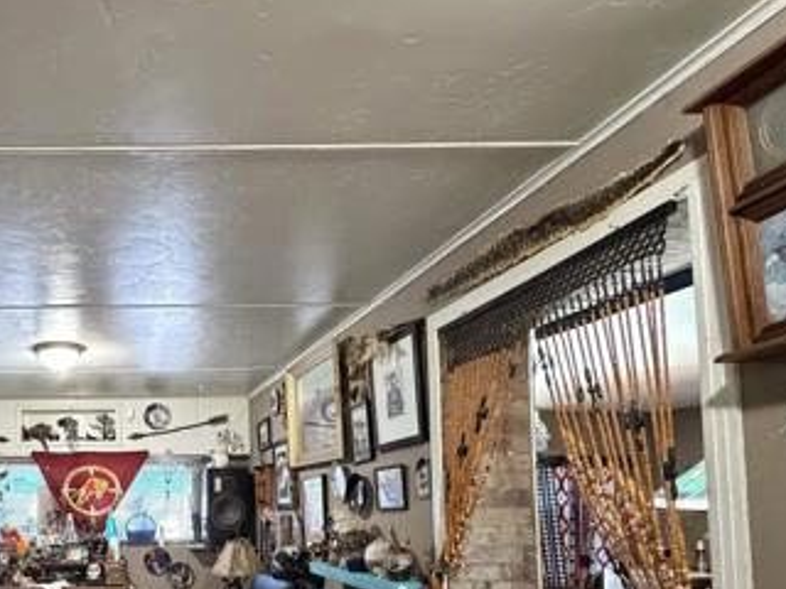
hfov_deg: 55.9
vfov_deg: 46.8
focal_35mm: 28
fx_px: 636
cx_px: 96
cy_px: 481
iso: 1250
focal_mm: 2.22
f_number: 2.2
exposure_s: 1/60
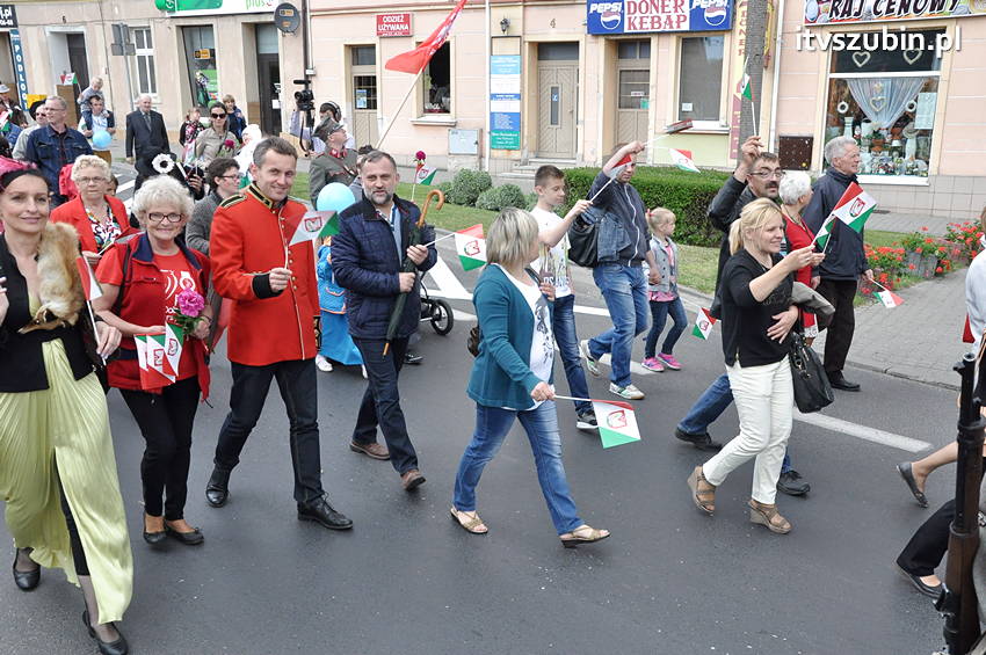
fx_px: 903
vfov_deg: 39.9
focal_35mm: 33
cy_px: 328
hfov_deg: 57.3
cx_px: 493
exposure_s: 1/500
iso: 1250
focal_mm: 22
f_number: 9
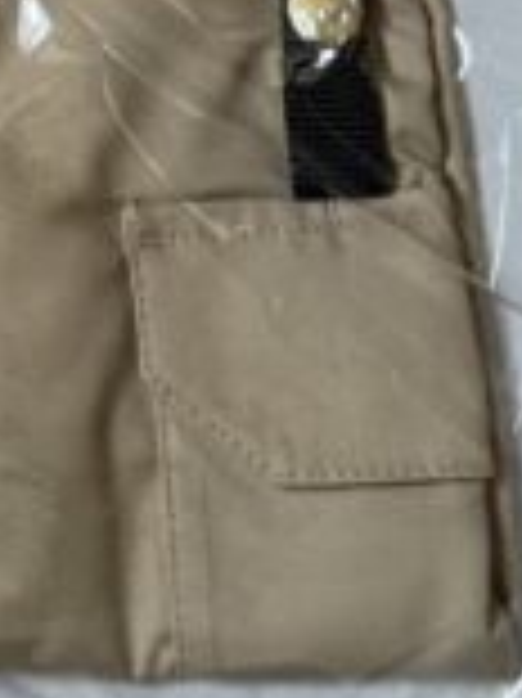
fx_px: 1570
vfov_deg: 22.7
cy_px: -171
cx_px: -194
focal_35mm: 78
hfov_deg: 17.5
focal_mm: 4.2
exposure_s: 1/75
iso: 125
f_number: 1.6
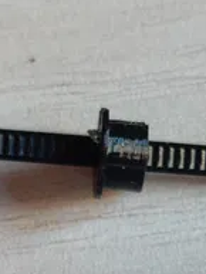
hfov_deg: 18.1
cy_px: 351
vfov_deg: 21.8
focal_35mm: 81
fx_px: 642
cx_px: 151
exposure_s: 1/50
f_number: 1.8
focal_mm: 5.23
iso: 250
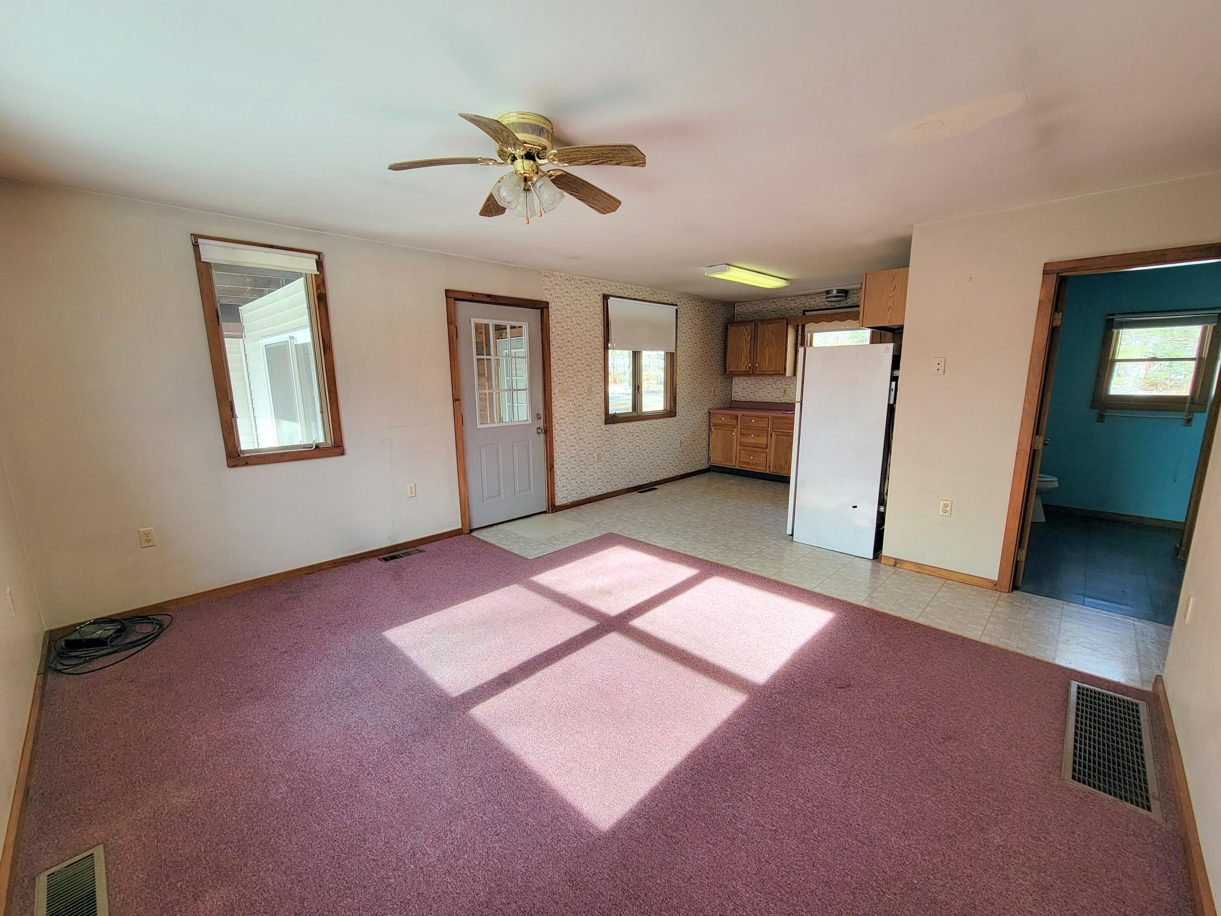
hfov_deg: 106.2
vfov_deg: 89.9
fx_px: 459
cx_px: 610
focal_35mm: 13
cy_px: 458
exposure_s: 1/120
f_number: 2.2
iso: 64
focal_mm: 2.2
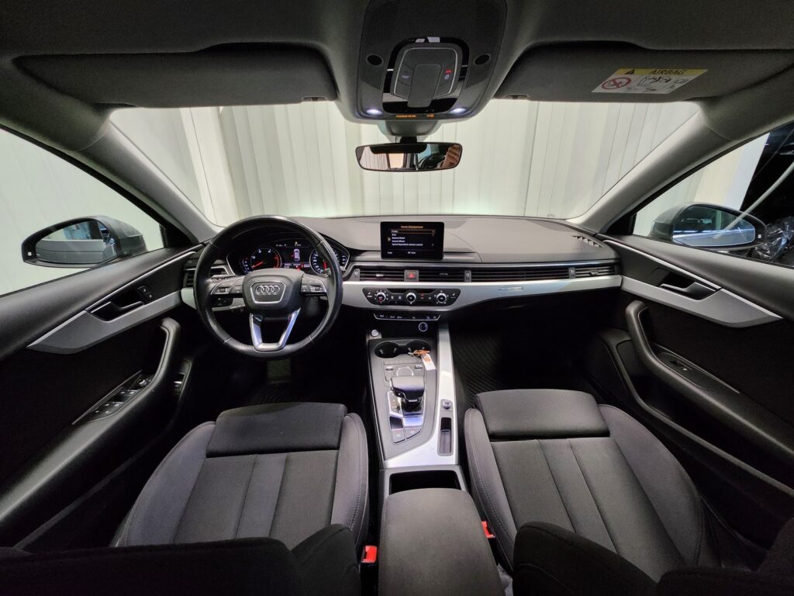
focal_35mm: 13
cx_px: 397
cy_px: 298
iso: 400
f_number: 2.2
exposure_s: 1/50
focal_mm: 1.74
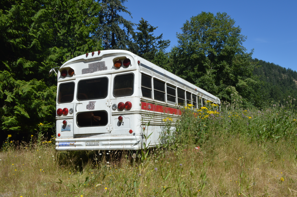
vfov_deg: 39.9
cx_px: 148
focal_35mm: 33
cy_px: 98
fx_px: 272
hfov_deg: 57.3
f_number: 20
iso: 100
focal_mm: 22
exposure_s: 1/50
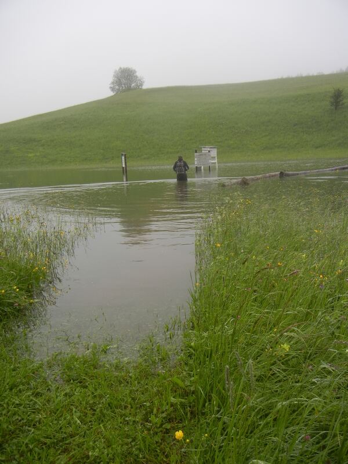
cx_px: 174
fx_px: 402
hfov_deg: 46.8
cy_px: 232
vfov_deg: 60.0
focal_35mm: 30
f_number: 3.5
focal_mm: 5.4
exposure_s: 1/233
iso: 160
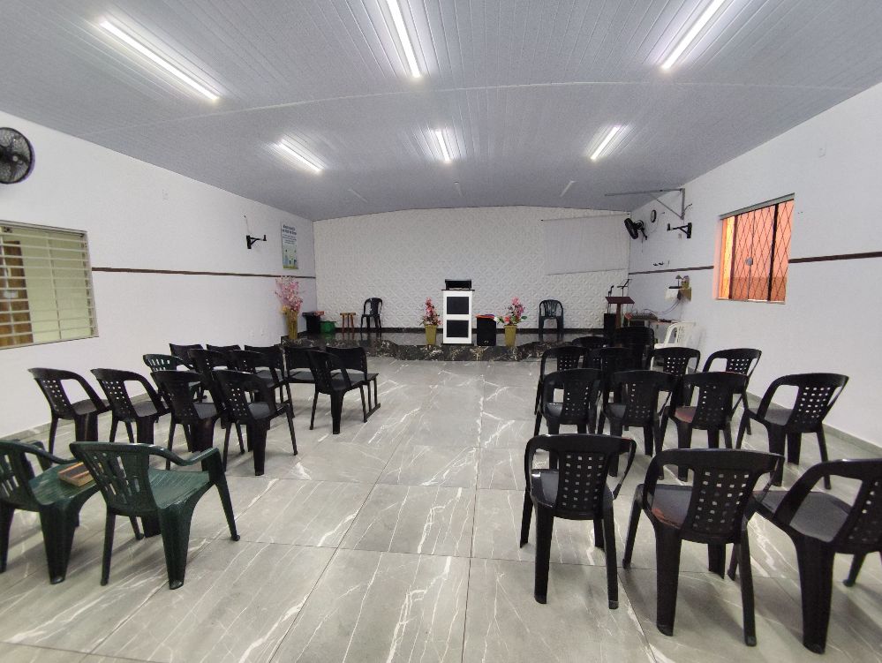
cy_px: 332
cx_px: 441
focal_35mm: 16
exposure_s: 1/60
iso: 250
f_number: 2.2
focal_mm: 1.65
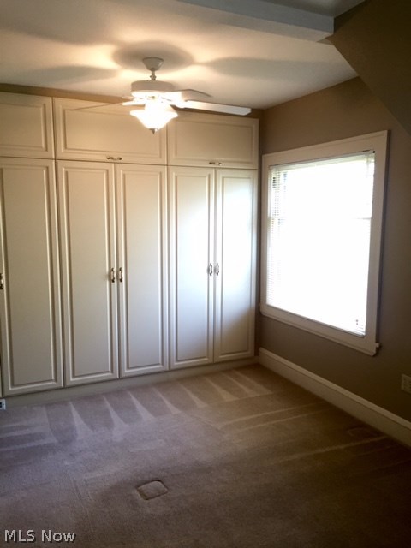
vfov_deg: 61.7
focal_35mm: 29
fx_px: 459
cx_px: 206
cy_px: 274
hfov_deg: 48.2
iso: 160
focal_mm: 4.15
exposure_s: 1/30
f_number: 2.2
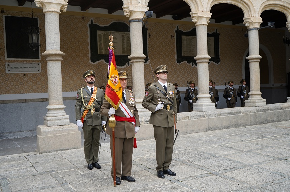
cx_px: 145
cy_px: 96
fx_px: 306
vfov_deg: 35.0
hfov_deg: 50.8
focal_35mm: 38
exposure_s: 1/160
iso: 100
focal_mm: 38
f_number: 4
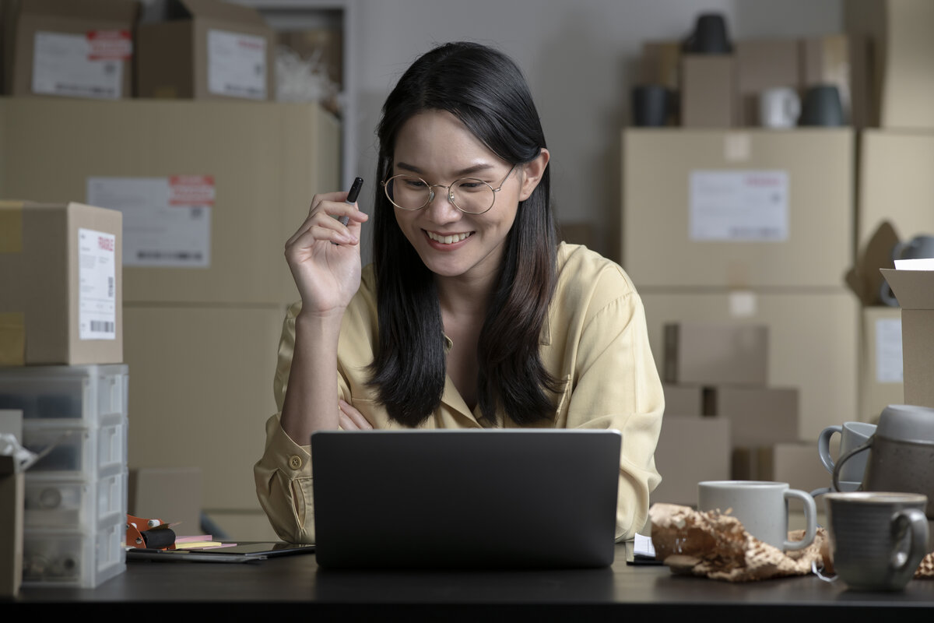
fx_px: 2724
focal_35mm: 105
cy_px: 312
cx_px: 467
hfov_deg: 19.5
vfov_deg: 13.0
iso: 250
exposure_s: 1/100
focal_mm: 105
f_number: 4
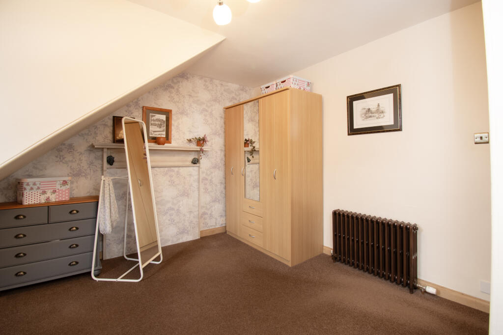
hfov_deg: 100.4
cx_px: 252
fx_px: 210
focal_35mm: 15
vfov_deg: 77.3
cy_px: 168
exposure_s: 1/5
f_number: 9
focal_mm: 10
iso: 320
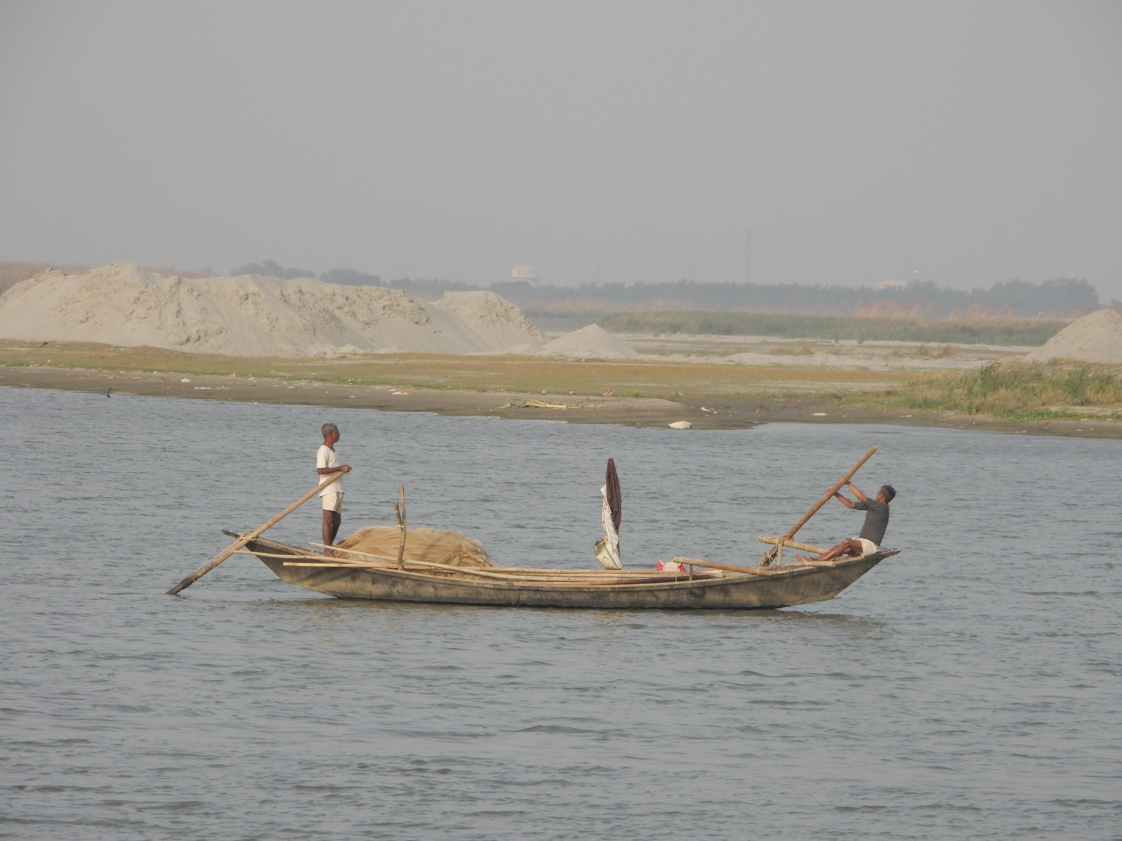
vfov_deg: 5.5
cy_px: 420
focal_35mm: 271
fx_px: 8784
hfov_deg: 7.3
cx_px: 561
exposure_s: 1/320
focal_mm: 48.4
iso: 125
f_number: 6.3
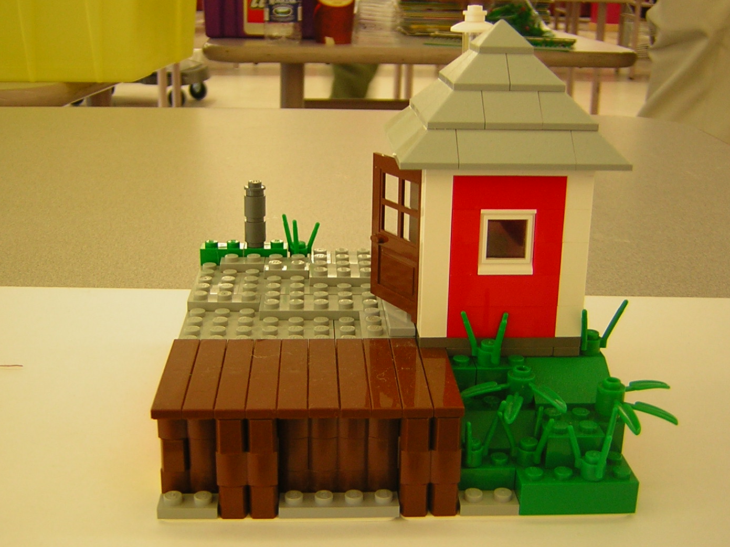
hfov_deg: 41.2
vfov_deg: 31.5
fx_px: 970
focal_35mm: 46
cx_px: 378
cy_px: 273
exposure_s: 1/6.1
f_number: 2.7
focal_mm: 5.2
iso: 50
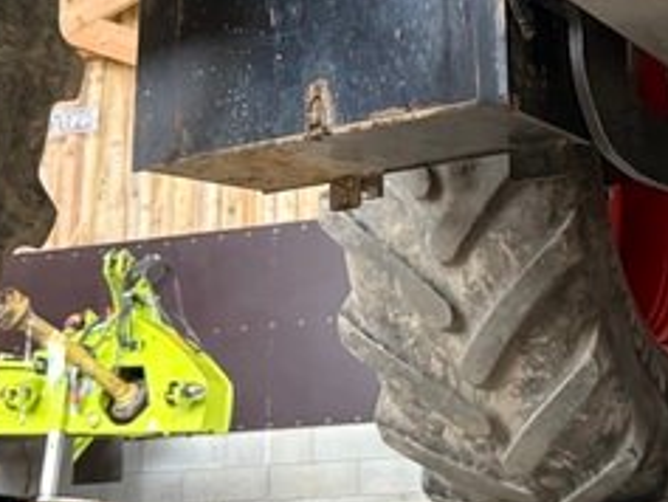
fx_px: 1467
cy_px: -66
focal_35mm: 76
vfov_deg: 18.6
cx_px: 609
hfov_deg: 24.8
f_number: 1.78
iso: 640
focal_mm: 6.76
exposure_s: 1/60
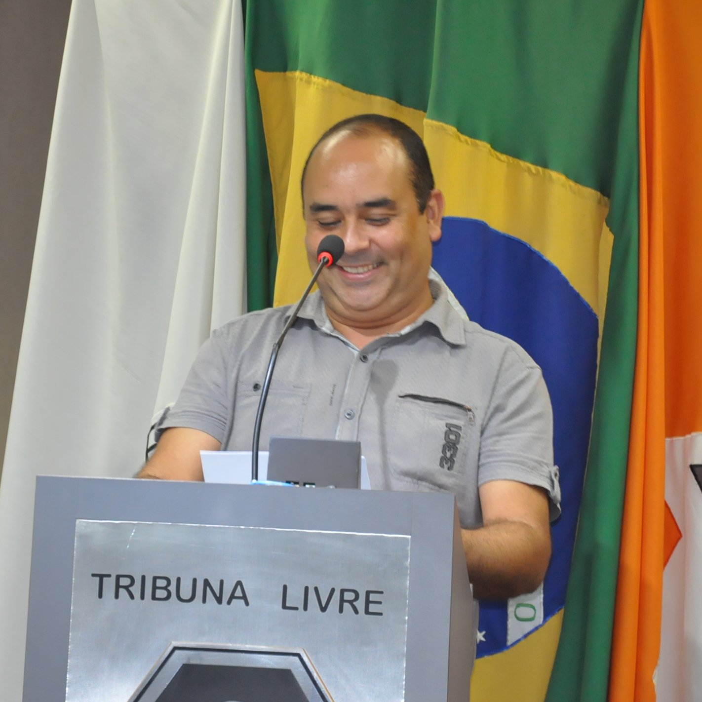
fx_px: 4626
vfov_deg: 8.7
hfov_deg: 8.7
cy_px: 351
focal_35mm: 202
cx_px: 269
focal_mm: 105
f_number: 5.6
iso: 2000
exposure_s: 1/60
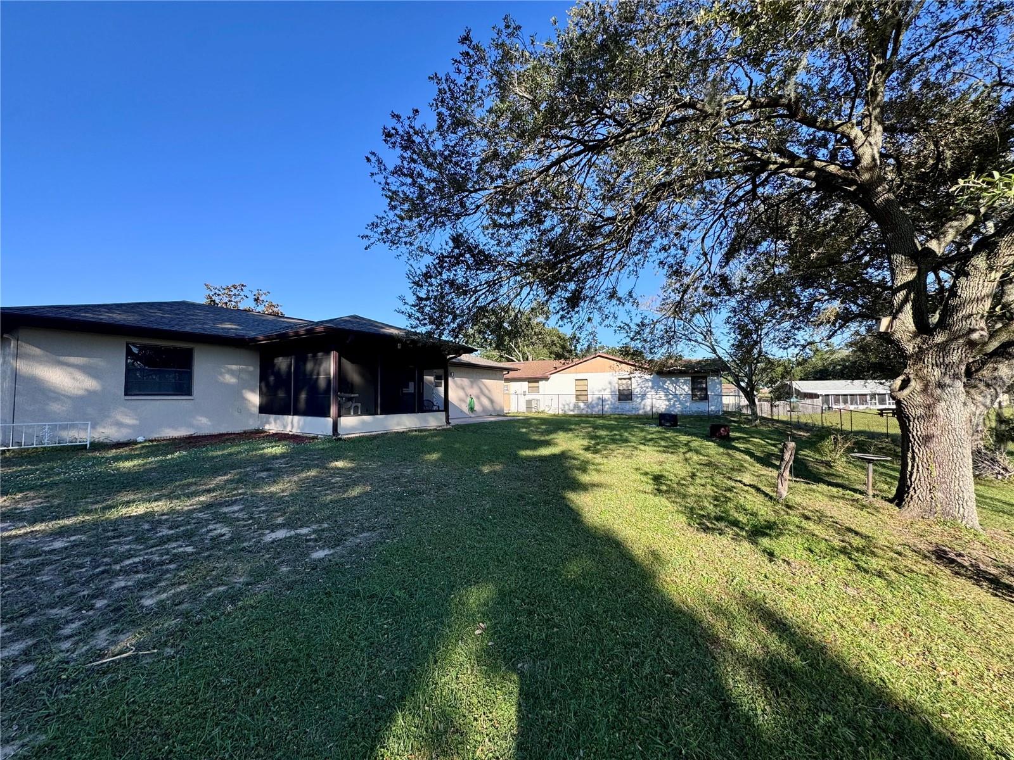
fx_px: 410
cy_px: 380
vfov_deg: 85.7
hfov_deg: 102.1
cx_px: 507
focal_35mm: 14
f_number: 2.2
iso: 40
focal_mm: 2.22
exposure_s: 1/821
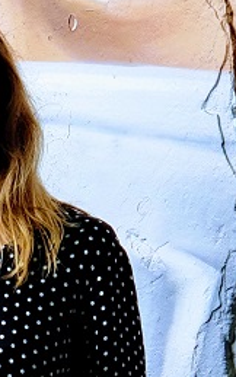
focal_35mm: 227
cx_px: -92
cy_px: 540
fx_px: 2335
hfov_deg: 5.7
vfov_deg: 9.0
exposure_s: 1/113
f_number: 2.4
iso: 100
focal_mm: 6
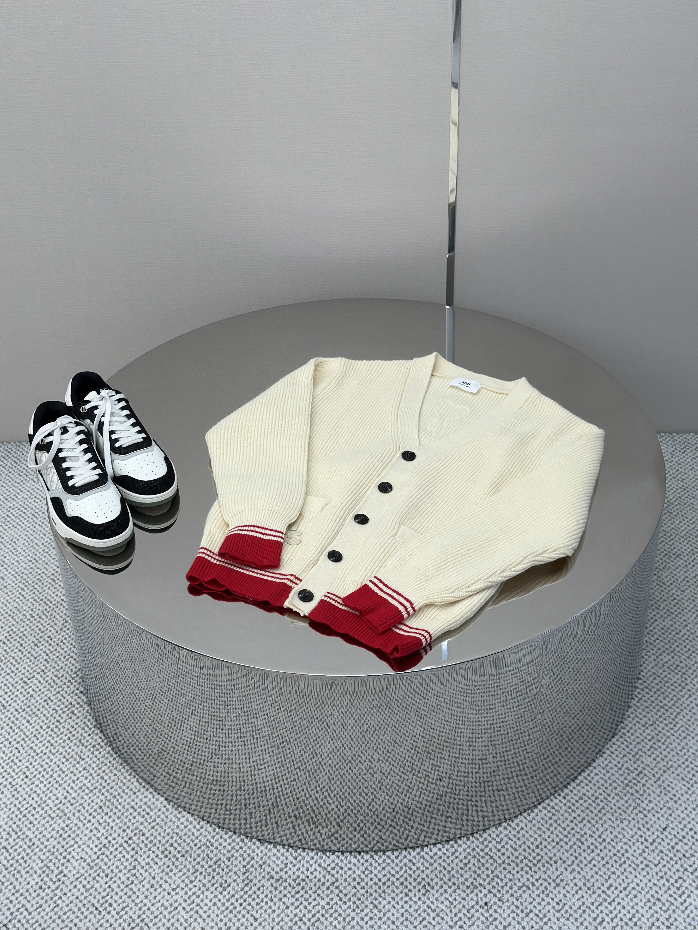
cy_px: 465
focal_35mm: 48
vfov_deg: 39.7
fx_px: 1291
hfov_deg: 30.3
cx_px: 349
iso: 80
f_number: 1.78
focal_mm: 6.86
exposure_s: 1/503
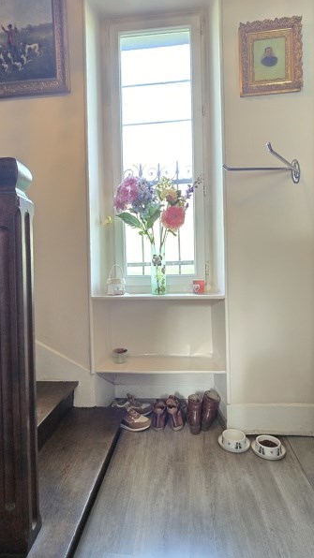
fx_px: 281
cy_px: 279
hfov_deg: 58.3
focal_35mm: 19
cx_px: 150
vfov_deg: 89.6
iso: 640
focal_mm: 2.2
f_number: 2.2
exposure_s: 1/50
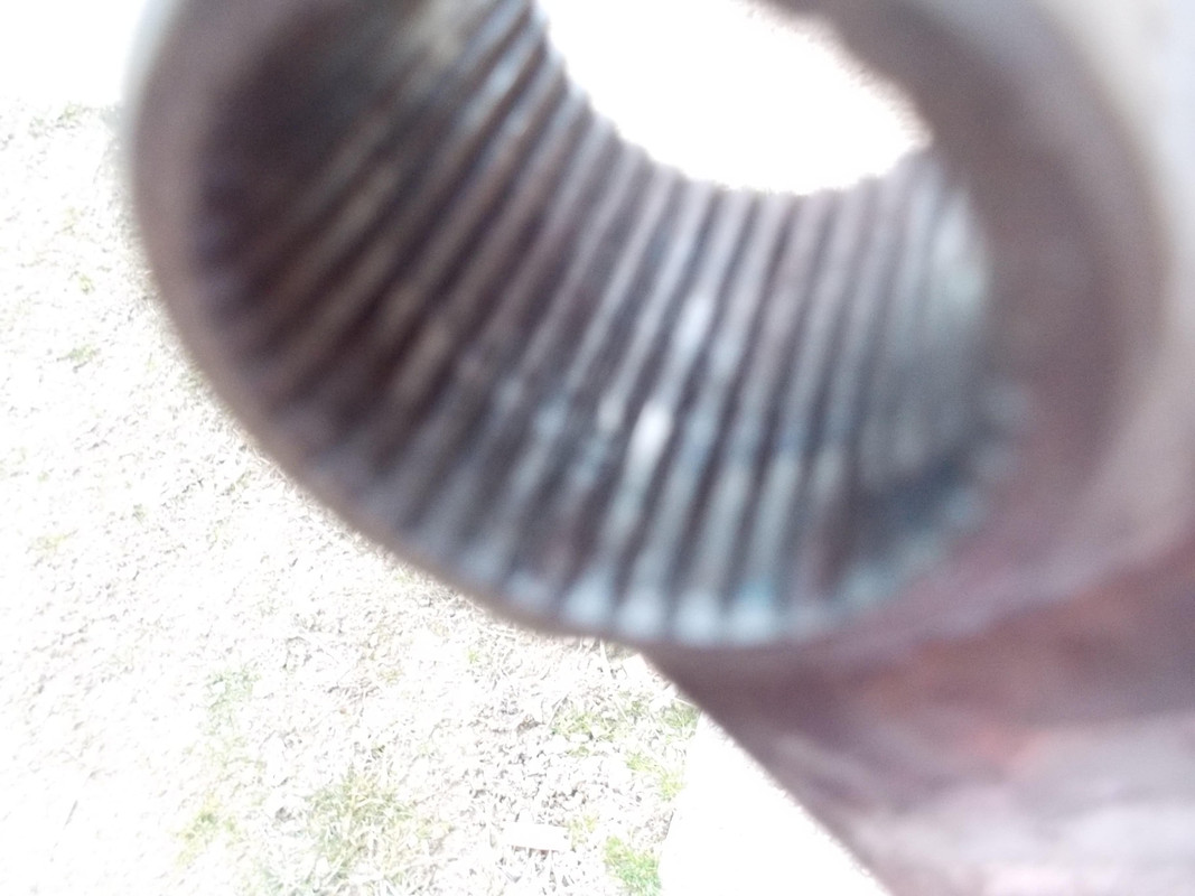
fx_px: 1001
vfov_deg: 48.2
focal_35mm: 29
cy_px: 448
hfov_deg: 61.7
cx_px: 598
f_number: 3.3
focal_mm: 4.1
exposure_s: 1/30
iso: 320
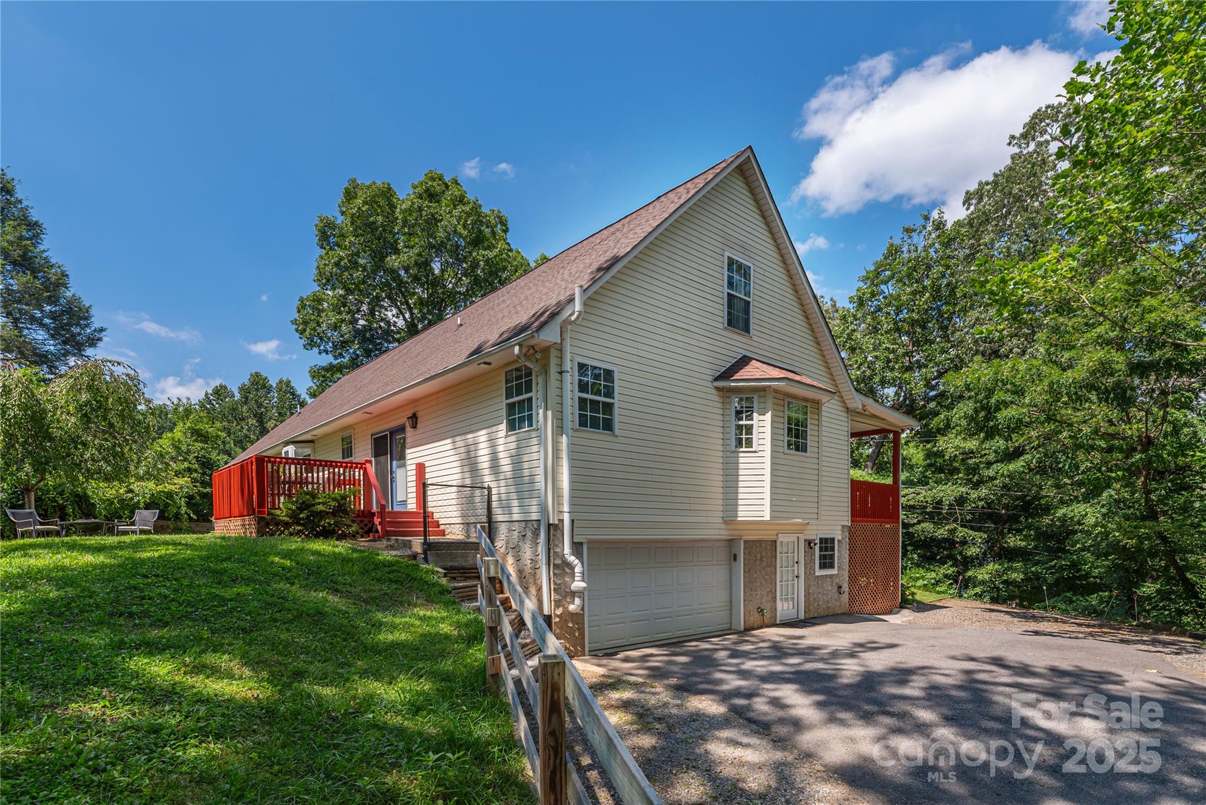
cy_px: 402
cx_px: 603
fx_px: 469
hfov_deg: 104.2
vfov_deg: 81.2
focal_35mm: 14
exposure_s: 1/2000
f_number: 7.1
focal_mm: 14
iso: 320
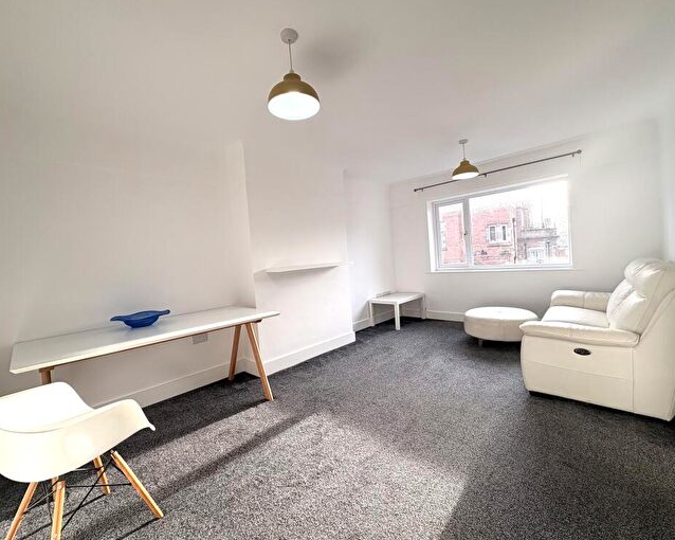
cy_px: 266
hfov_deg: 96.8
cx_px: 338
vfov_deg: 84.0
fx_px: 300
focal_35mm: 15
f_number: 2.2
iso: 40
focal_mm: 2.22
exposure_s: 1/100
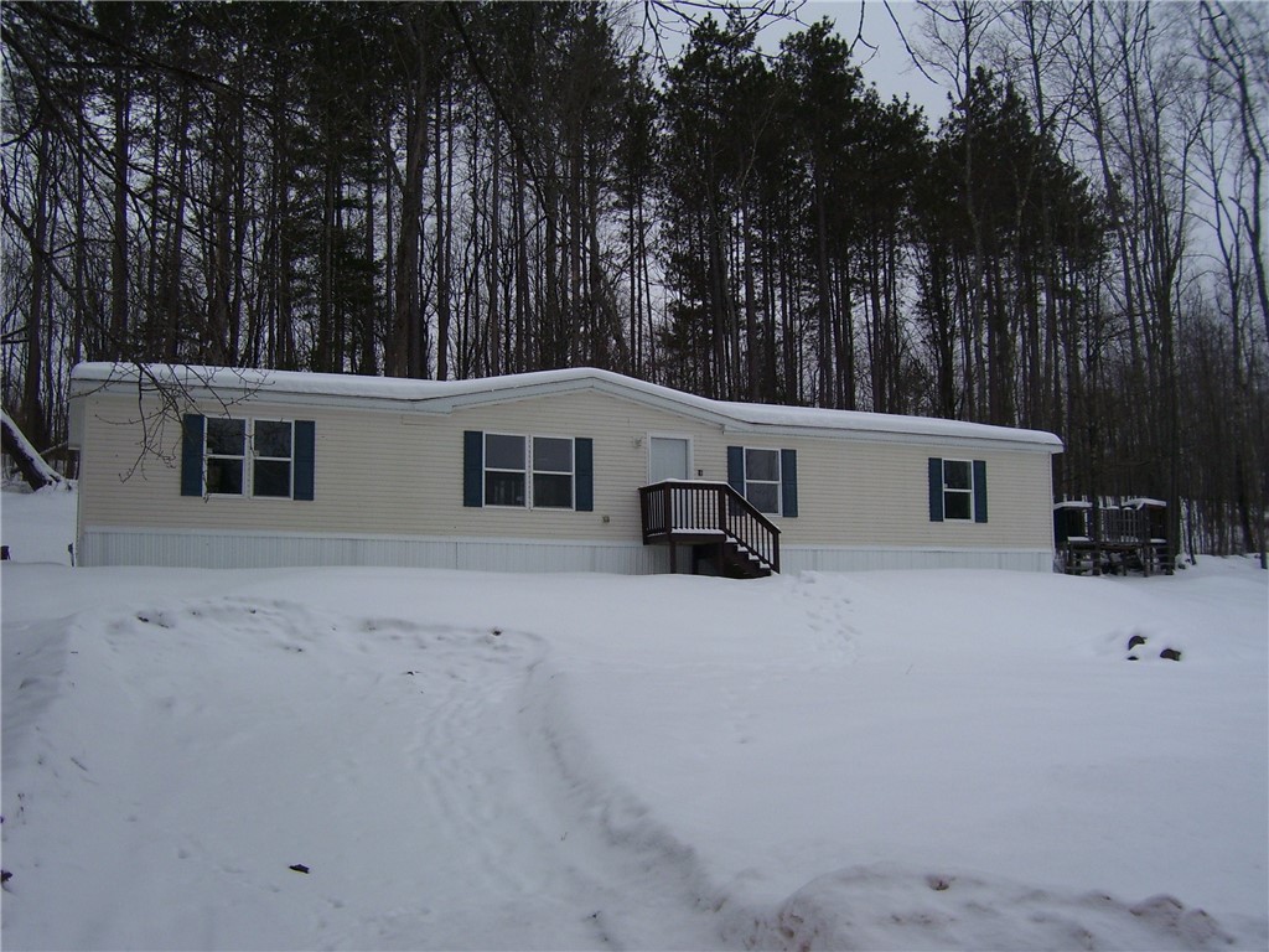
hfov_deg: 54.0
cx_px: 634
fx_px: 1246
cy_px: 476
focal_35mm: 34
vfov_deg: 41.8
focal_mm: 5.6
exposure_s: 1/500
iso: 80
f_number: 4.8
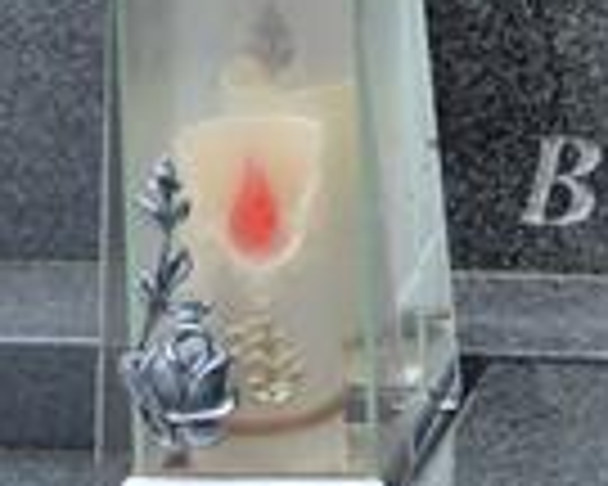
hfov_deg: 5.5
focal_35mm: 347
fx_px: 6244
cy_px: -324
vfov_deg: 4.4
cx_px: 1207
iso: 400
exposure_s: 1/125
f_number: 5.6
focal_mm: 52
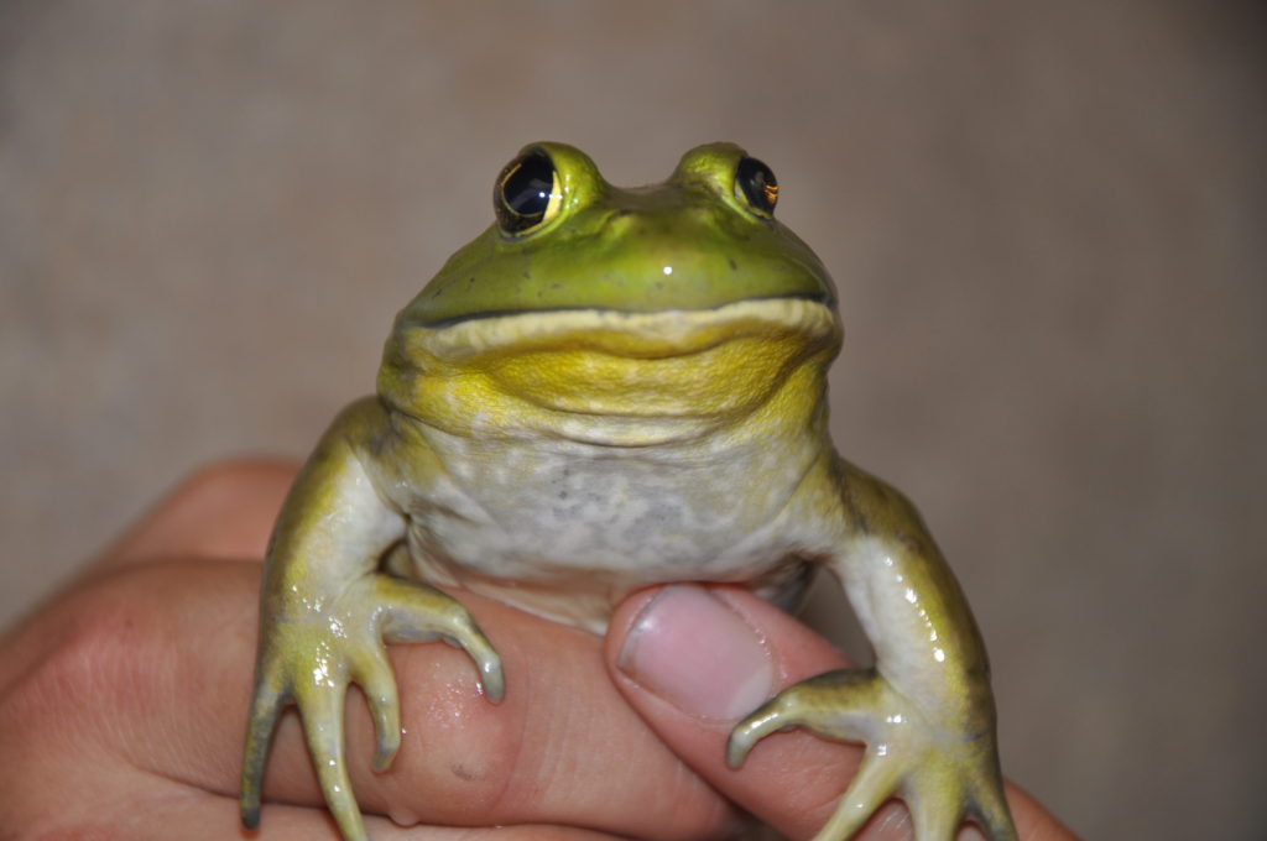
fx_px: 5536
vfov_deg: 8.7
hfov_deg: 13.1
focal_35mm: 158
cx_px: 634
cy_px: 420
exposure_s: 1/125
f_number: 5.6
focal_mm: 105
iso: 200
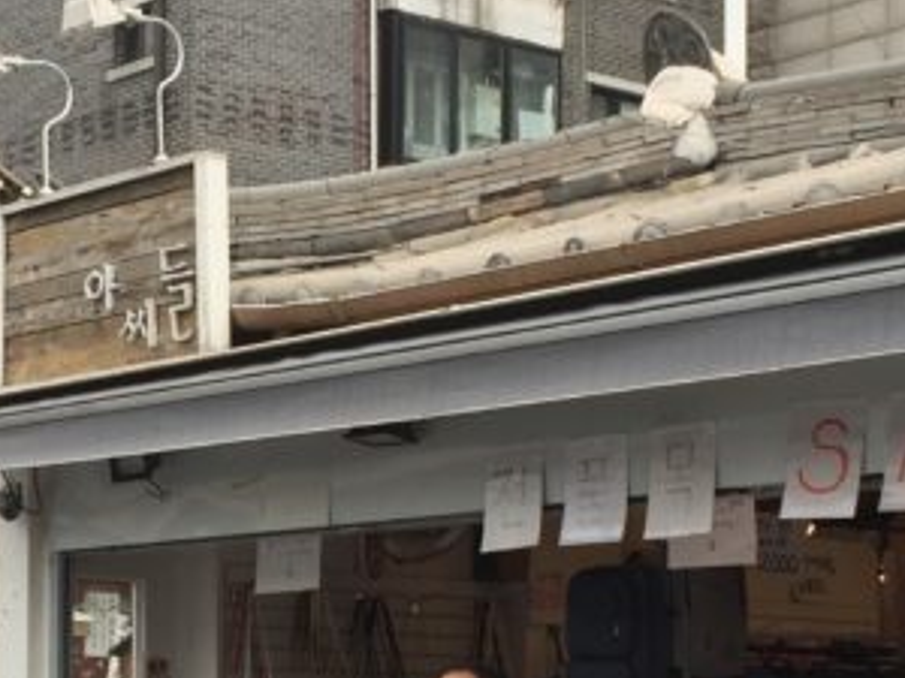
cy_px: 651
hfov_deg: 19.5
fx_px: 2588
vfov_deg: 14.7
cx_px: 87
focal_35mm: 99
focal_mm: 4.15
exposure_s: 1/694
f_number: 2.2
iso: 32
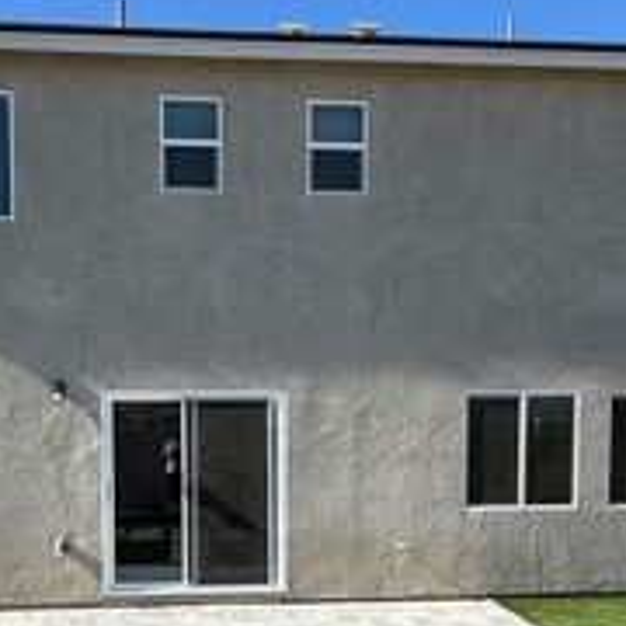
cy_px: 501
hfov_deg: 38.3
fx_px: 900
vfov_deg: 37.0
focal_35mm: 44
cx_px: 264
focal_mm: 2.22
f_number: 2.2
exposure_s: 1/1745
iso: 50
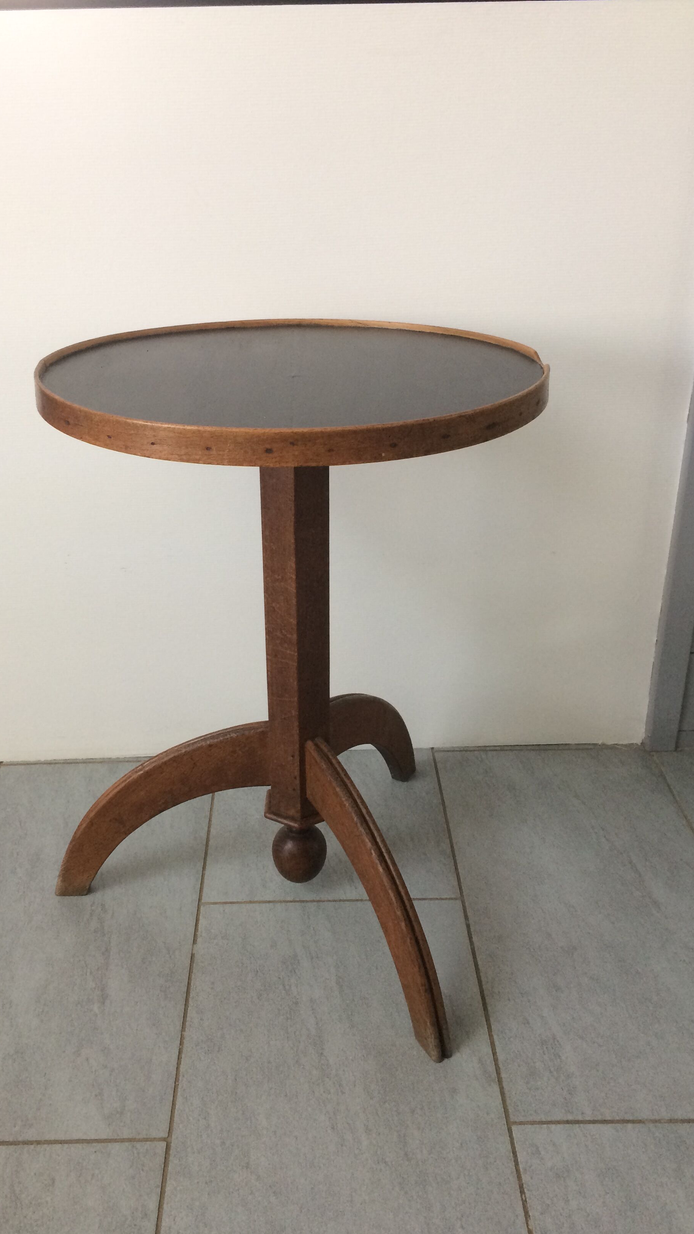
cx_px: 312
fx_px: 1047
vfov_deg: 61.0
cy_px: 624
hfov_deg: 36.6
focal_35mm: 32
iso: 64
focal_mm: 4.15
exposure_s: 1/33
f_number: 2.2
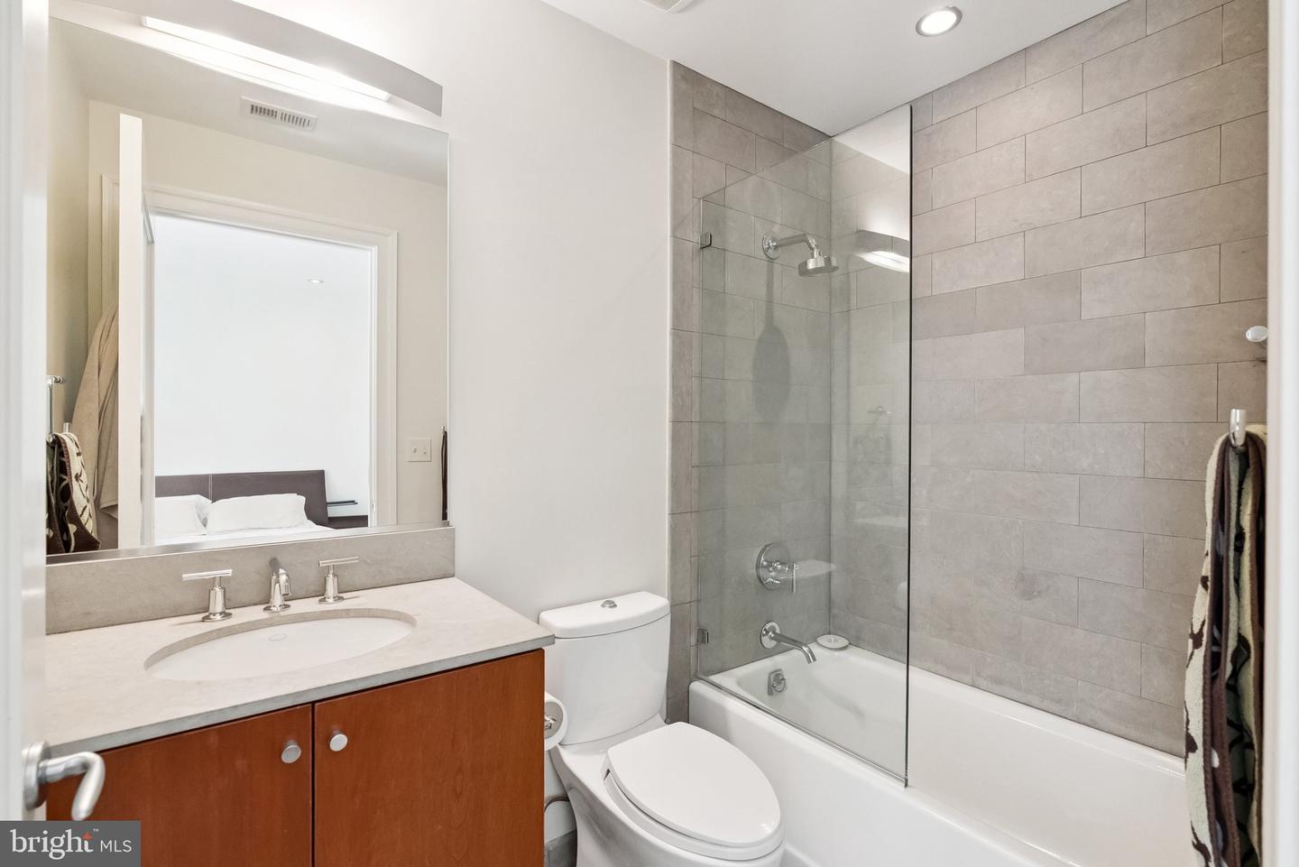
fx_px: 577
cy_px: 434
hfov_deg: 96.7
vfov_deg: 73.8
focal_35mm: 16
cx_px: 650
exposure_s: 1/125
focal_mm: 16
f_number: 5.6
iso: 5000
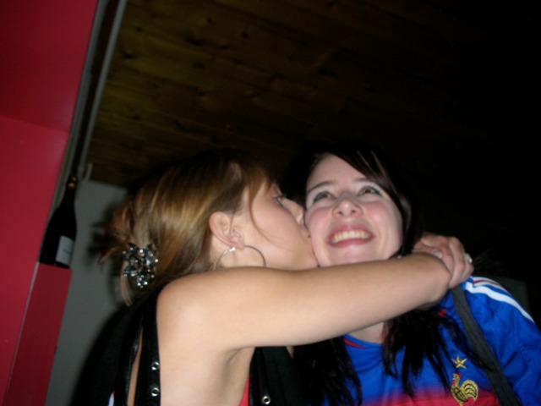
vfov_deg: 40.7
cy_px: 203
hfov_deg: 52.6
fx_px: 547
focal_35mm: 35
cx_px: 270
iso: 50
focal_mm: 5.8
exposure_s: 1/60.1
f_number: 3
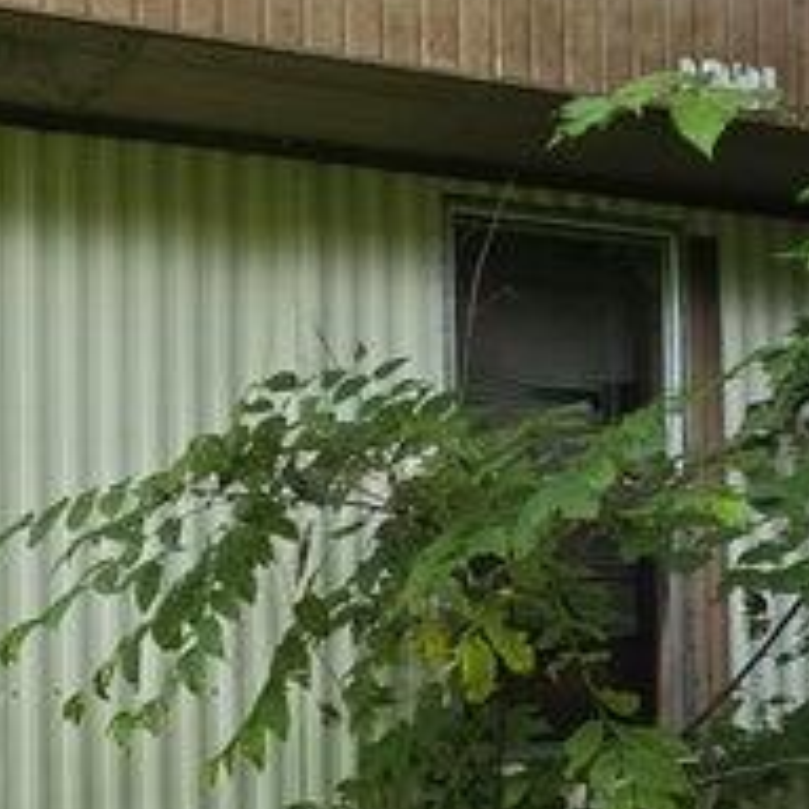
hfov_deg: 28.7
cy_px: 607
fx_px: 1348
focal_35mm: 51
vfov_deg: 32.8
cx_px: -179
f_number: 2.2
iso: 80
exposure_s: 1/60
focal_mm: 2.2
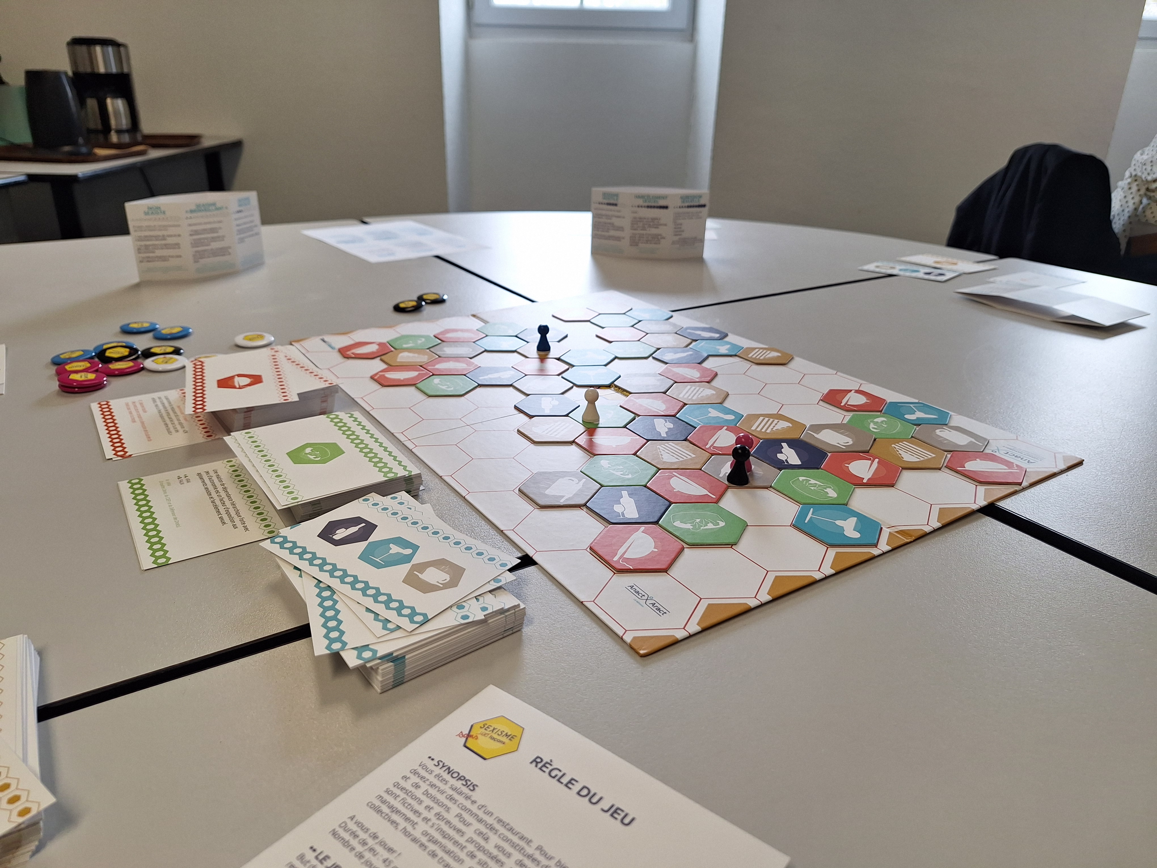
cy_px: 434
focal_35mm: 23
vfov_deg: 58.9
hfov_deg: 73.9
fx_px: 769
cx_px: 578
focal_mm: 5.54
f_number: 1.8
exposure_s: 1/101
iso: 40
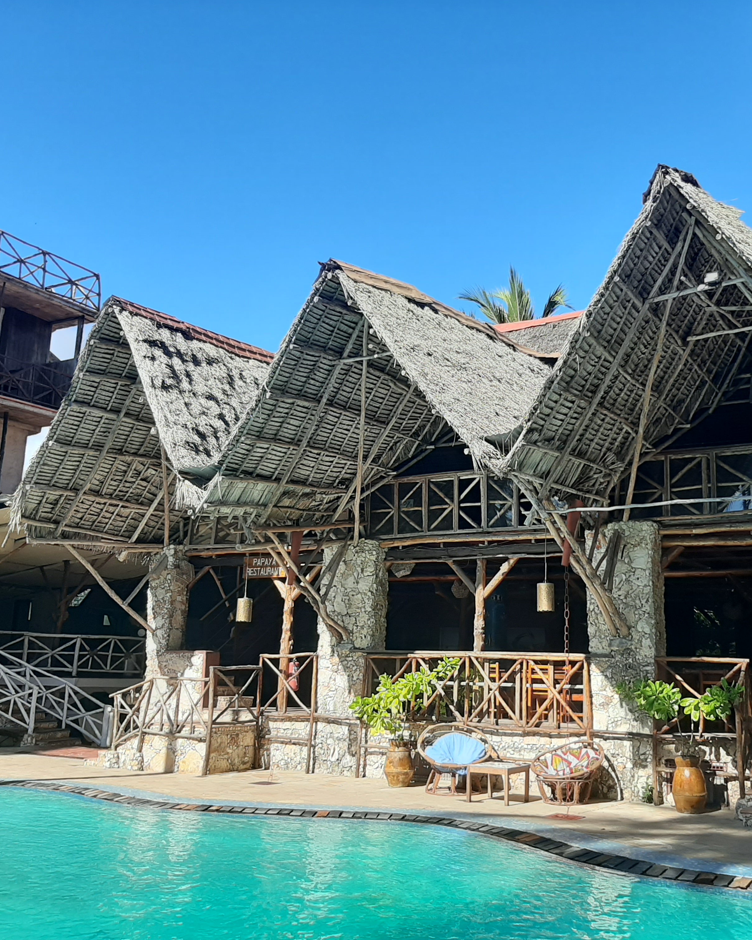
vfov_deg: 52.8
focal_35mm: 34
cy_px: 472
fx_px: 946
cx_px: 454
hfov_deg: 43.1
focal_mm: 3.93
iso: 40
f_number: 1.7
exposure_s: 1/1529
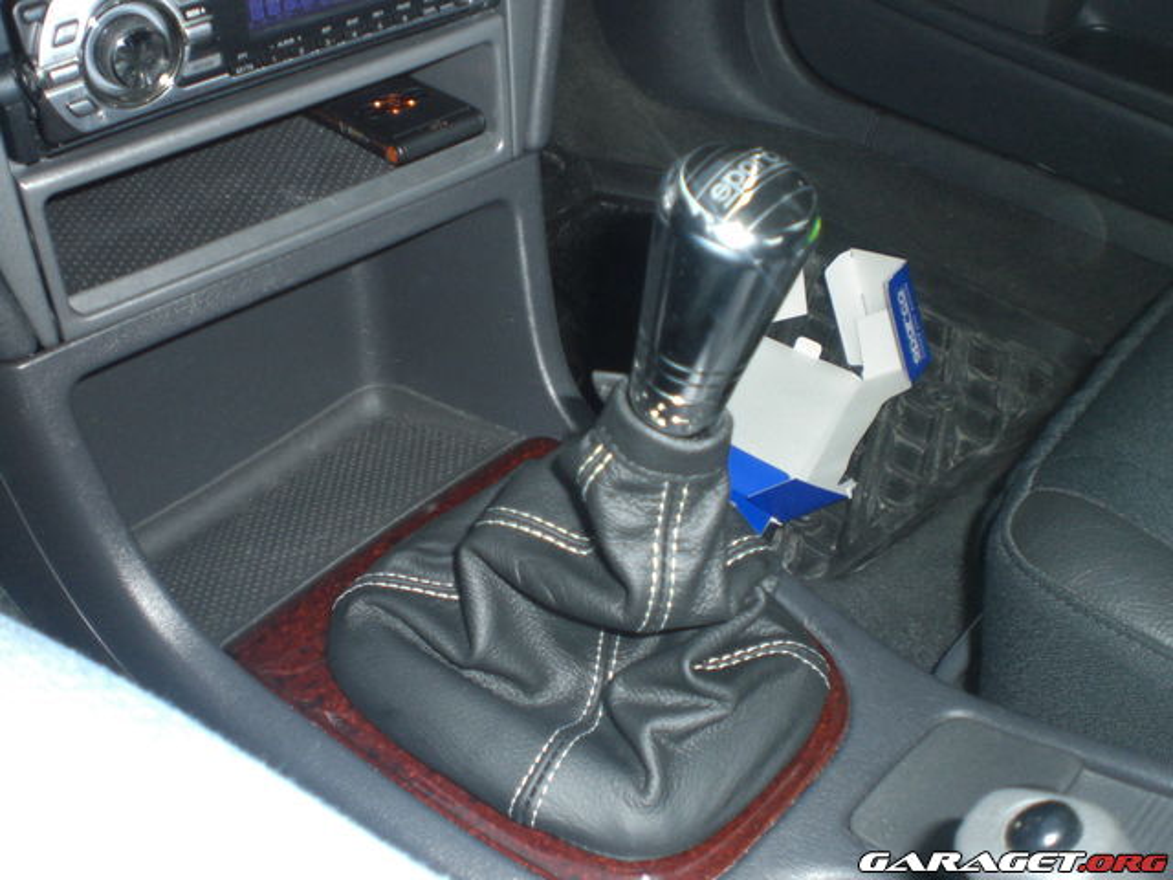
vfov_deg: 37.7
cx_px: 586
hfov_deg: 49.0
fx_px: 1288
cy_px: 440
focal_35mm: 38
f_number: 3.1
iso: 200
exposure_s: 1/60
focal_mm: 6.3
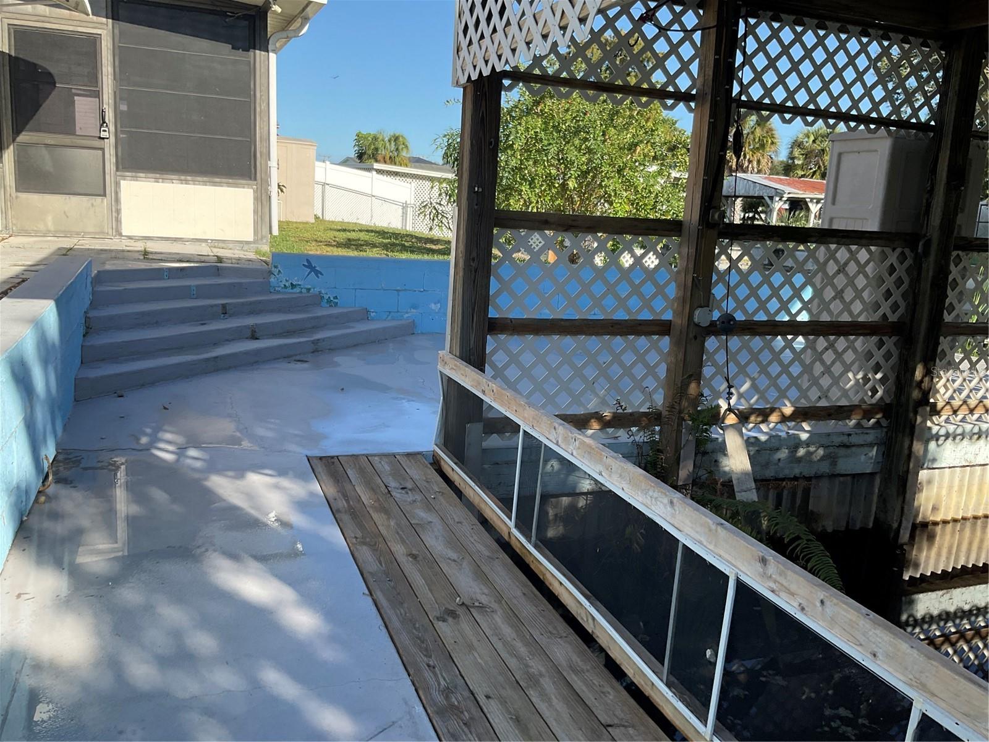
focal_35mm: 29
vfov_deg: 48.2
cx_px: 494
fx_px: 829
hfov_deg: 61.7
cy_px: 371
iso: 16
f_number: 1.8
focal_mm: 3
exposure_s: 1/709
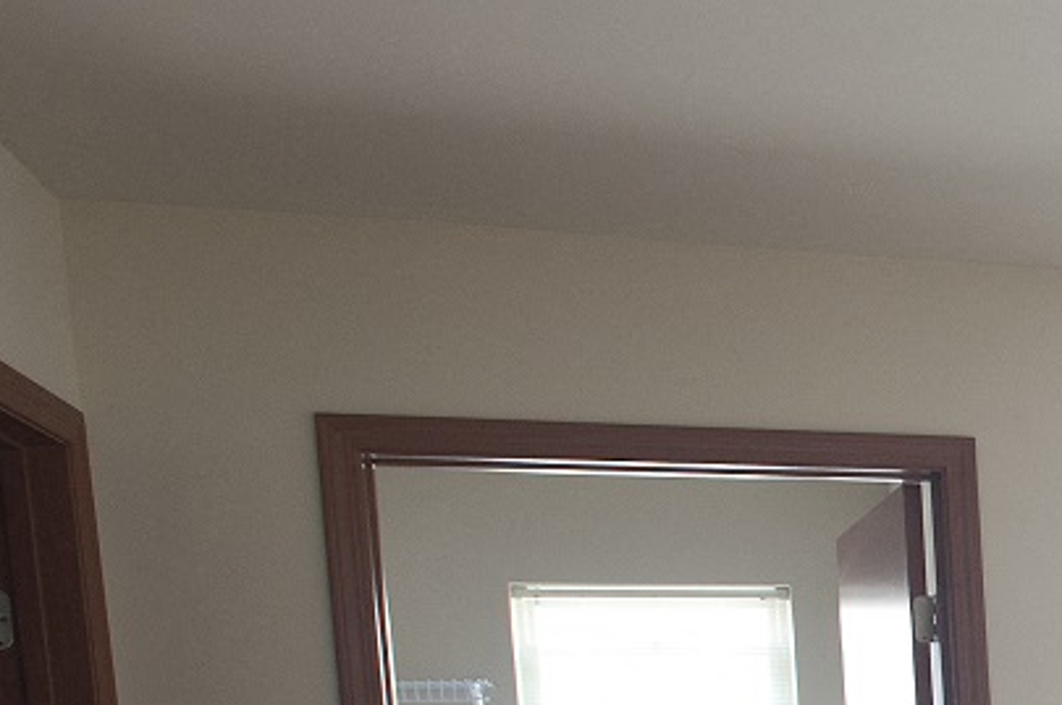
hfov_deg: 24.5
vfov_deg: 19.5
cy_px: 962
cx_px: 1613
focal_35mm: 63
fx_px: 1856
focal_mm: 17
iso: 800
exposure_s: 1/50
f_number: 5.6
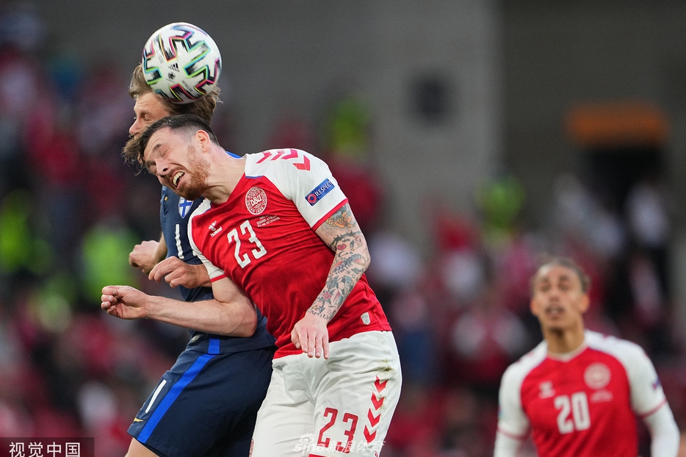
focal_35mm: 407
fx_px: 7752
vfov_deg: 3.4
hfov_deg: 5.1
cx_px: 344
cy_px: 230
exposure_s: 1/2000
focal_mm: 400
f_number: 2.8
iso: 2000
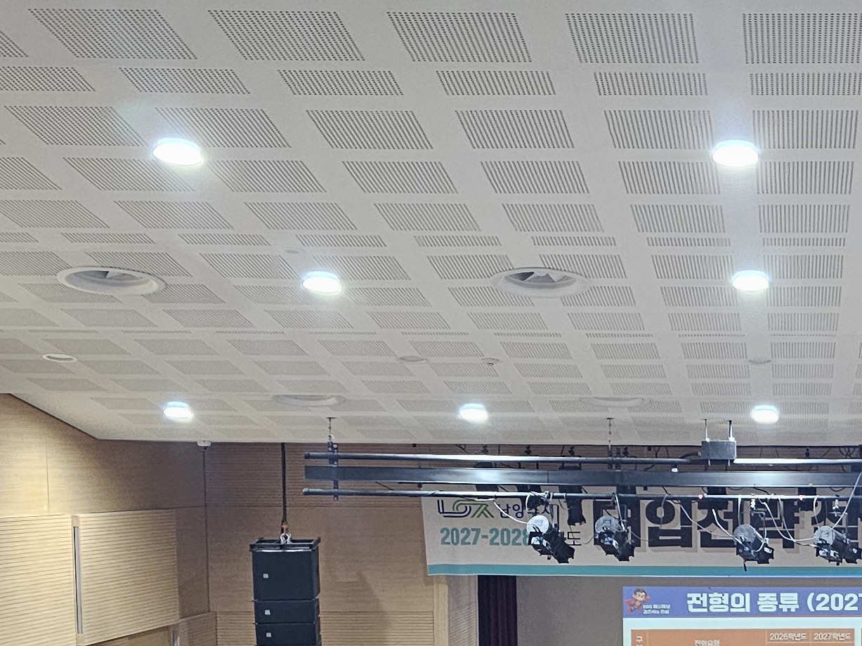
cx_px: 832
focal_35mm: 75
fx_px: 1867
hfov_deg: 24.9
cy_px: 664
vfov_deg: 19.0
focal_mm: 6.3
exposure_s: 1/60
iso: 640
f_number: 1.7
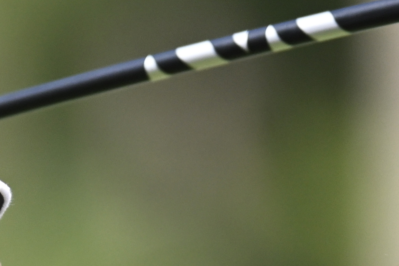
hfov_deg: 0.7
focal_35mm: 2865
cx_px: 115
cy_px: 663
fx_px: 31743
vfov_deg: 0.5
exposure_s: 1/3000
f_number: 2.8
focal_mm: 400
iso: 400
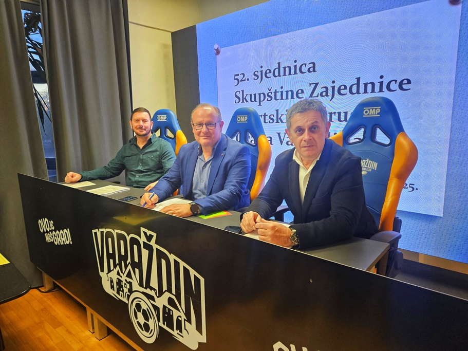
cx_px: 234
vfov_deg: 58.9
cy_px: 176
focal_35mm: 23
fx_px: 311
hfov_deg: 73.9
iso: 400
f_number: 1.8
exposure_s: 1/120
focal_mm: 5.4
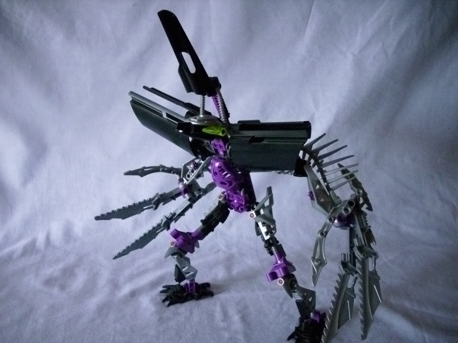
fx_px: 410
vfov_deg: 45.4
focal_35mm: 31
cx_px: 229
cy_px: 172
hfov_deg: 58.4
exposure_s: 1/60
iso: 800
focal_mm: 6.2
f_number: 2.8
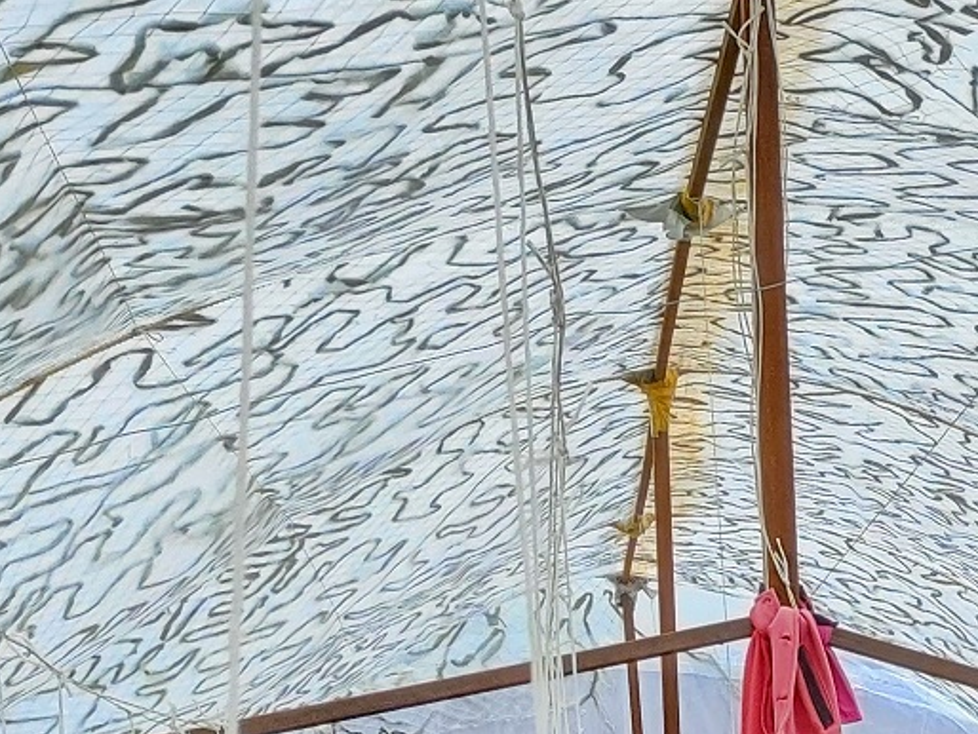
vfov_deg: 13.9
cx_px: 1286
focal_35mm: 98
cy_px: 1175
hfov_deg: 18.6
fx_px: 2770
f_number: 2
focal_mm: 4.58
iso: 50
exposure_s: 1/426
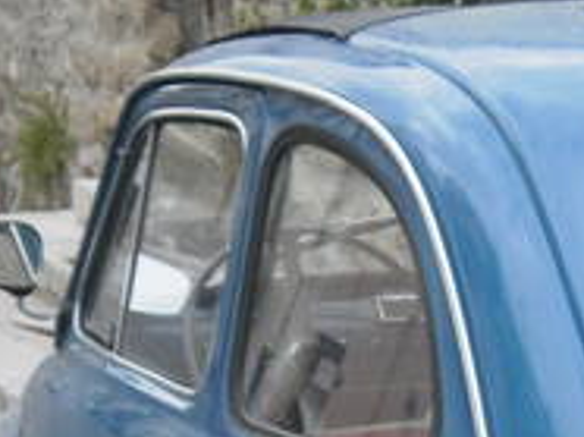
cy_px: 644
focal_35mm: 148
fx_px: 2494
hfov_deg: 13.0
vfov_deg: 9.7
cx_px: 722
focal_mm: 7.61
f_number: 3.4
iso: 200
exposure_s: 1/160
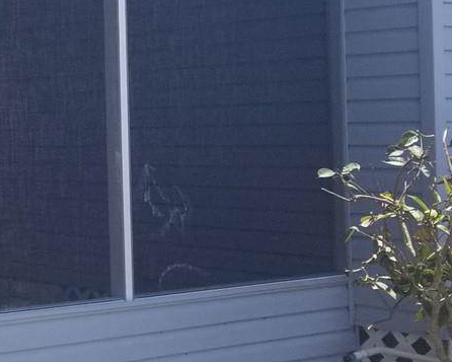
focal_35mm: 91
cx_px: -85
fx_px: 1218
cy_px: 128
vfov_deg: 16.9
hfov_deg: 19.8
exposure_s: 1/1360
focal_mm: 4.25
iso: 50
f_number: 1.7
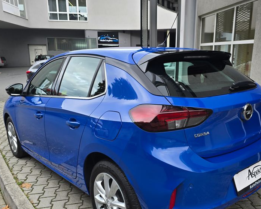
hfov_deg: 54.0
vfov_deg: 44.4
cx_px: 152
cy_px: 119
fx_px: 255
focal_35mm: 33
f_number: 1.7
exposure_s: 1/180
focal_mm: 6.3
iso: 25
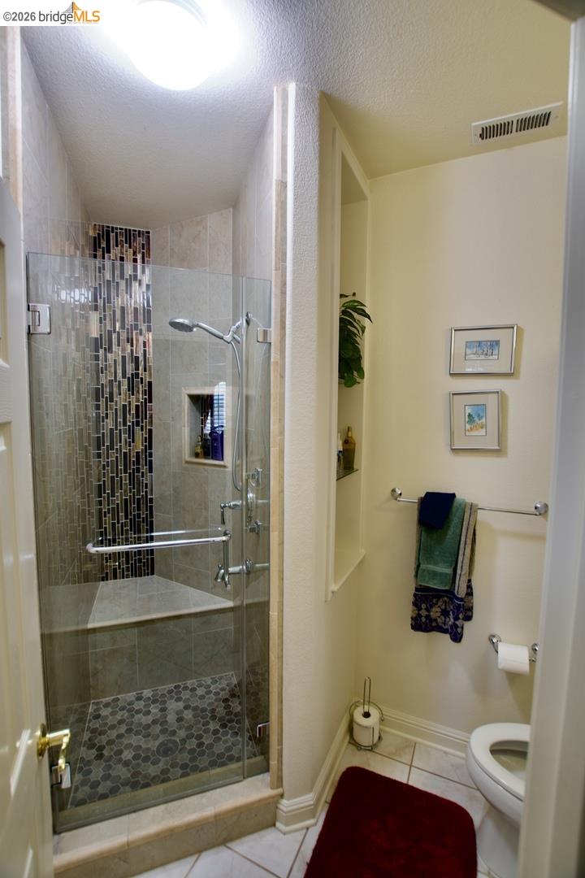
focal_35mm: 15
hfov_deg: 77.3
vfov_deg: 100.4
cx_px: 292
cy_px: 439
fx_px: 366
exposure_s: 1/5
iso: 100
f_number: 5.6
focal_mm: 10
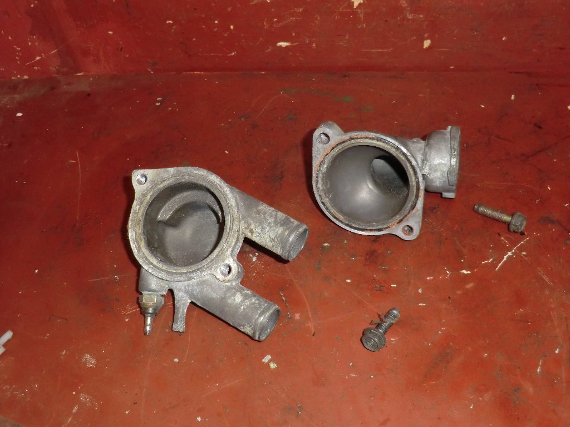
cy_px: 214
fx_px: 659
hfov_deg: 46.8
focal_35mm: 40
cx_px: 285
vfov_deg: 36.0
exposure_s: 1/30
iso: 400
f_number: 3.8
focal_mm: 7.1
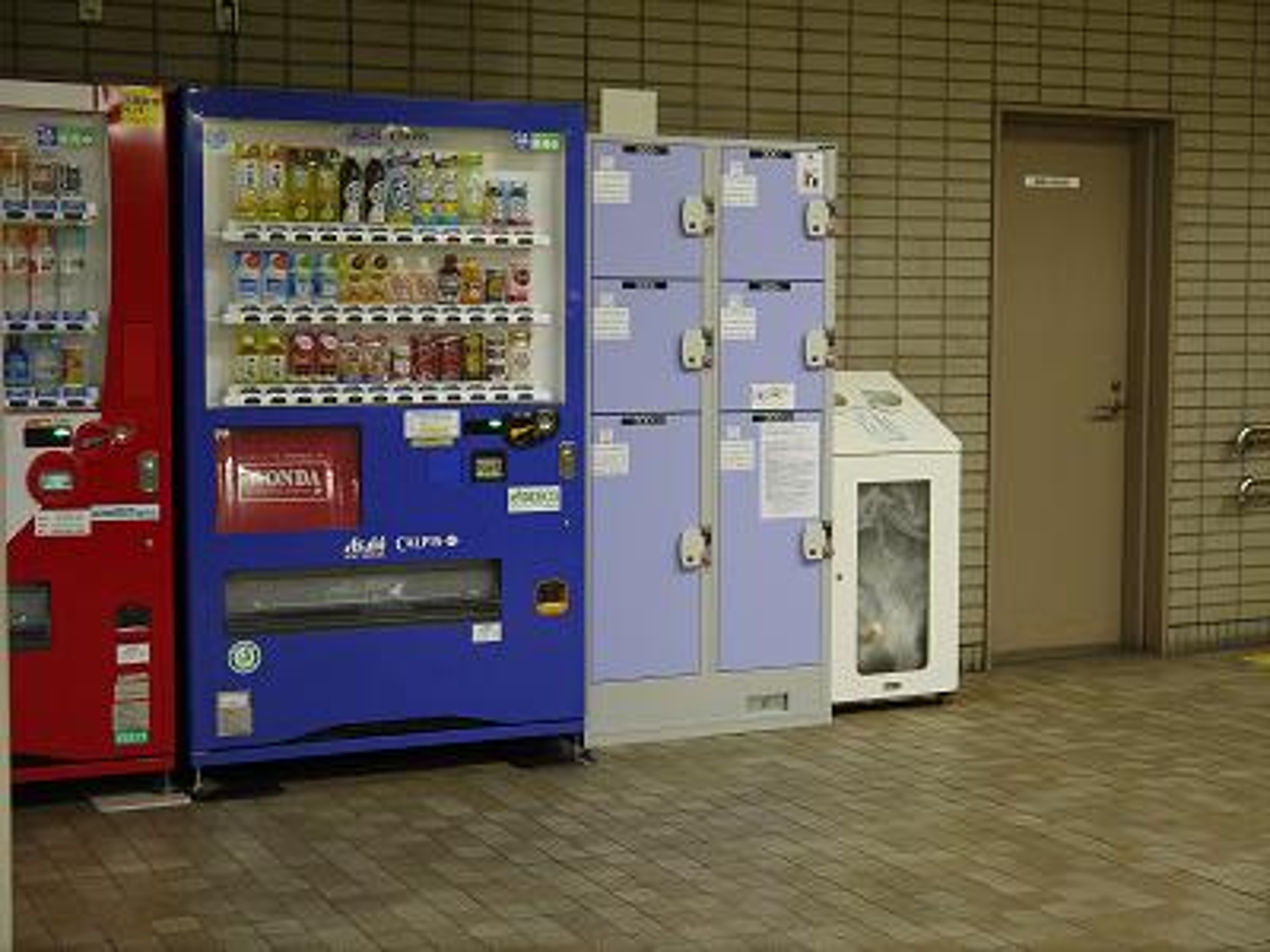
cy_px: 476
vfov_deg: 25.2
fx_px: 2128
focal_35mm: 58
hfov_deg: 33.2
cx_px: 635
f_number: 4.9
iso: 800
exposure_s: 1/30
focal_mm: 29
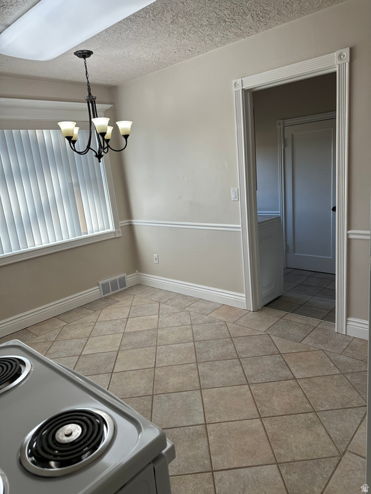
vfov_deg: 71.6
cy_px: 247
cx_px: 186
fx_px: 343
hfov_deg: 56.8
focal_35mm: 24
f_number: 1.78
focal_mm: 6.86
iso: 80
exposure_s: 1/319
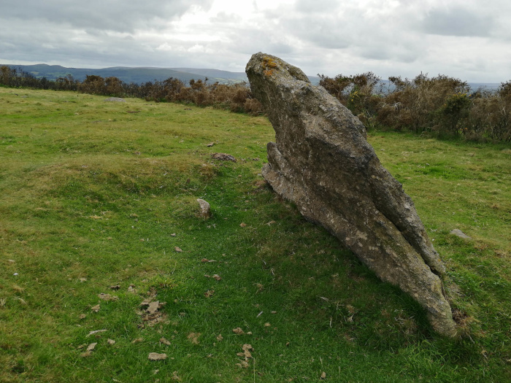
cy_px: 192
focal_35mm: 27
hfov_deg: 65.3
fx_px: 399
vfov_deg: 51.4
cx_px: 256
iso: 50
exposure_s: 1/769
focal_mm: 3.95
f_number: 1.8
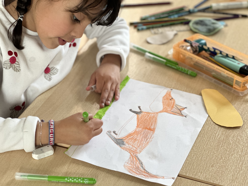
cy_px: 93
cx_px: 124
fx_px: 552
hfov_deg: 25.3
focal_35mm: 77
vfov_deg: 19.1
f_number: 2.8
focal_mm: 9
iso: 250
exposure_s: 1/121
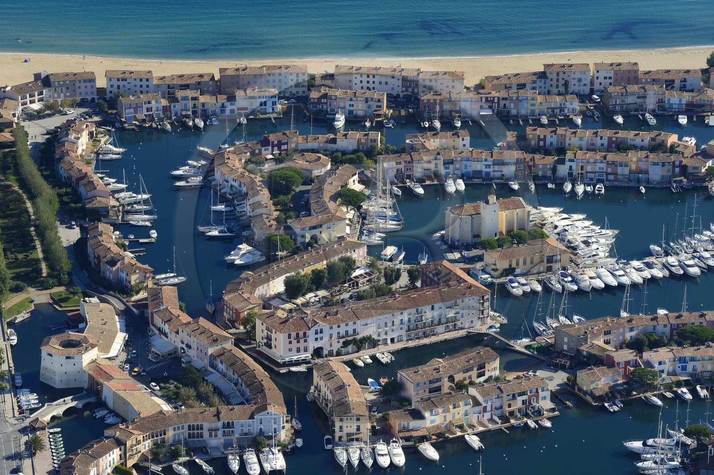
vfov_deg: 11.2
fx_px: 2418
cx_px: 357
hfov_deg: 16.8
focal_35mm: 122
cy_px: 238
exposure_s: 1/1250
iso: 800
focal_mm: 122
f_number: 10
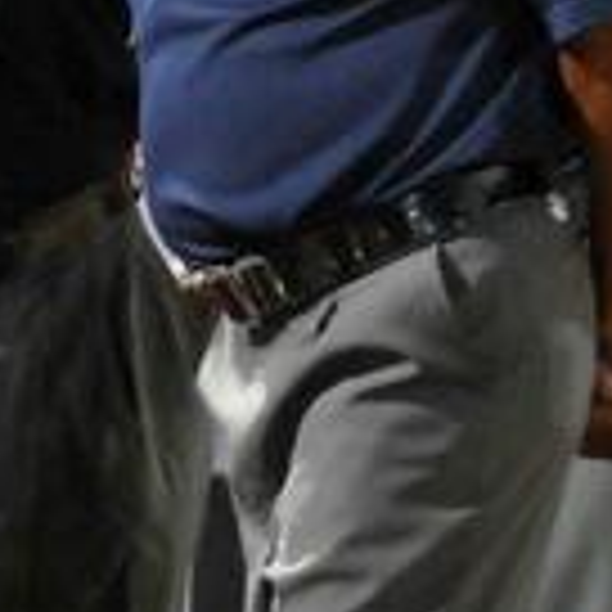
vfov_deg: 1.0
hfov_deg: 1.0
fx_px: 33764
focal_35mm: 1688
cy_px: -155
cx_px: -436
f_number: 2.8
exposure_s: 1/400
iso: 2500
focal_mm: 300
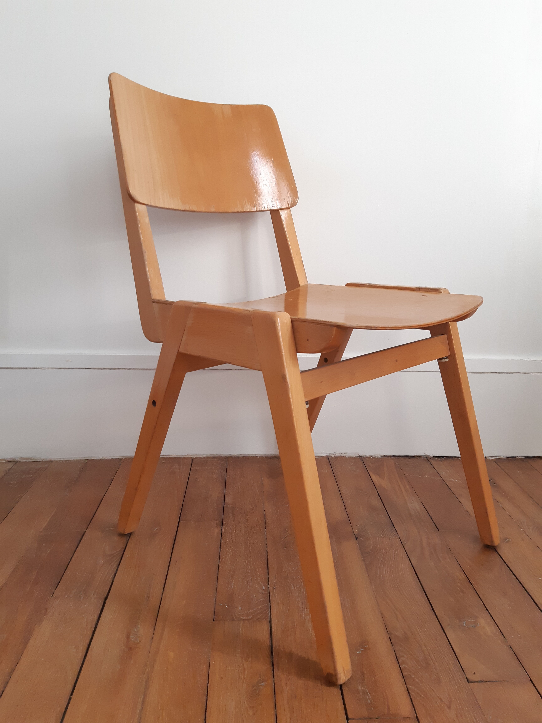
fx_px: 543
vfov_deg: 67.3
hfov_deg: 53.1
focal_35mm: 26
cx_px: 271
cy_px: 362
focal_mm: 3.93
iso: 160
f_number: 1.7
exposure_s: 1/50
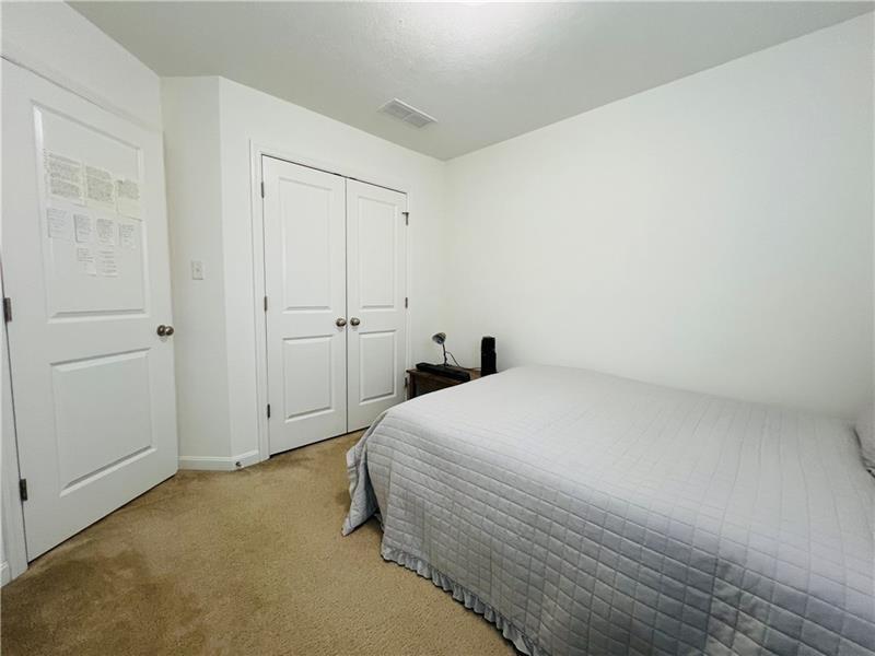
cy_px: 328
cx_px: 438
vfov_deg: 89.9
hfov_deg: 106.2
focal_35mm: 13
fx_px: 329
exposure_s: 1/60
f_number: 1.8
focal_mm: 1.57
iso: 125
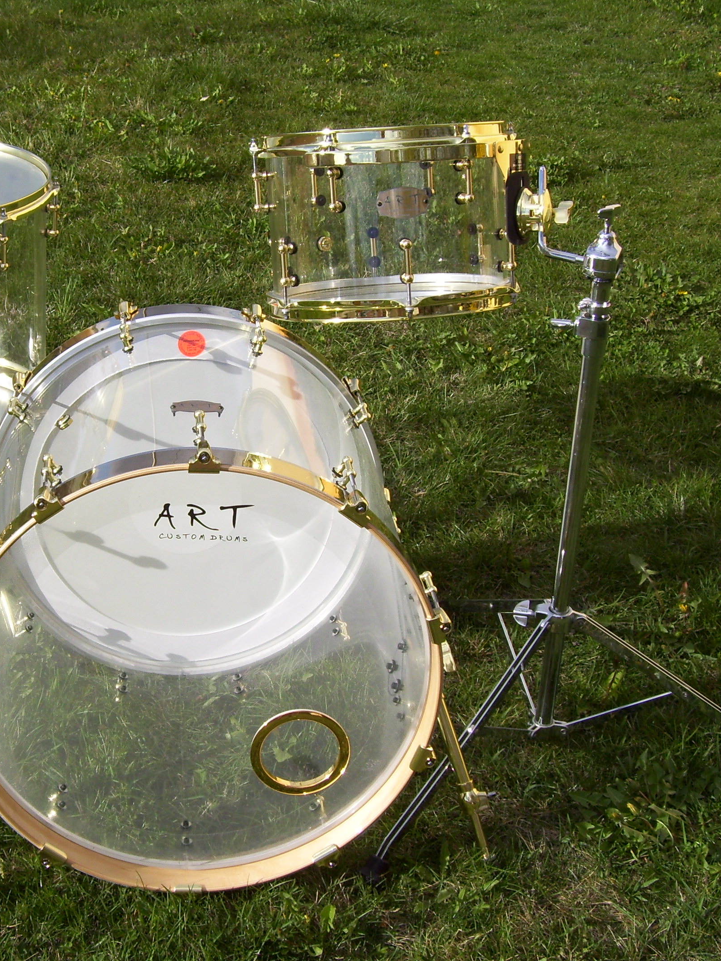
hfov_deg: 24.2
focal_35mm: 60
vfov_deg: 32.2
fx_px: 1666
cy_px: 480
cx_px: 182
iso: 80
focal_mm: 7.6
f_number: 5.6
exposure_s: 1/640
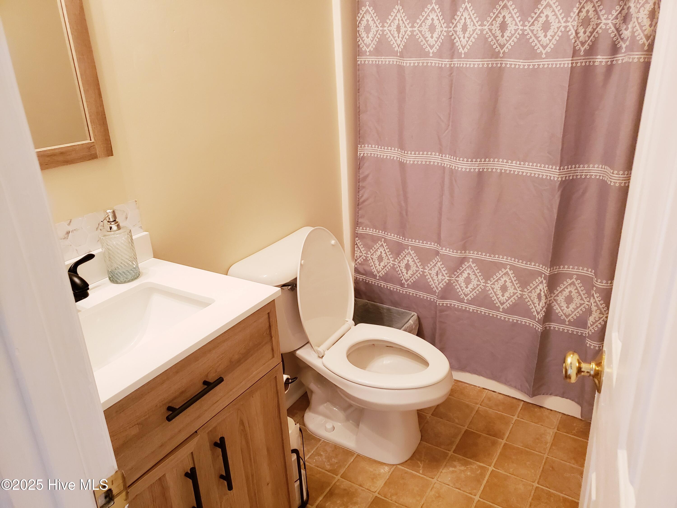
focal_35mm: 26
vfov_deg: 53.1
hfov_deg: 67.3
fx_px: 508
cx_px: 338
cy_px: 254
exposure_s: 1/60
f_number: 1.5
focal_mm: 4.3
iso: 320
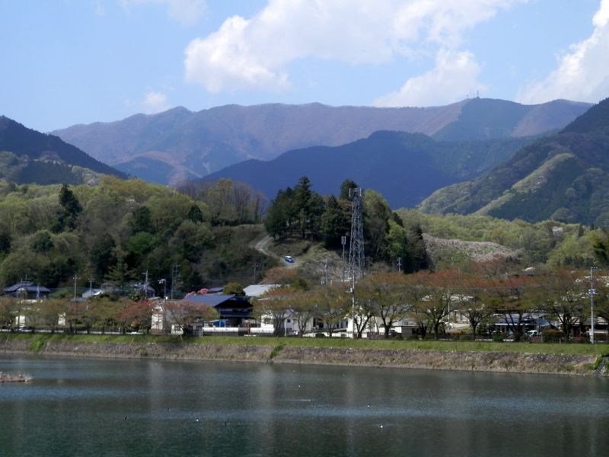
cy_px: 228
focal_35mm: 73
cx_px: 304
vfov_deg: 20.2
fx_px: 1284
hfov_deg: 26.7
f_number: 4.5
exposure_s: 1/640
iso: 80
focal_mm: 13.1
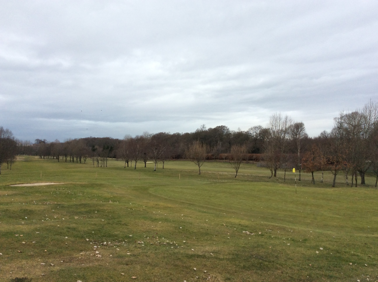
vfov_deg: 44.1
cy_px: 141
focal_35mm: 32
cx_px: 189
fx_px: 349
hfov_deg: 56.9
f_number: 2.4
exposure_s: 1/100
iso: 40
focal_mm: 3.3
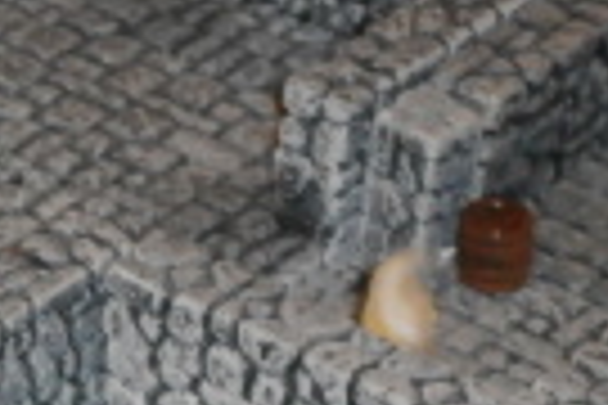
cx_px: -311
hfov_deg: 6.7
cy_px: 864
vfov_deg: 4.5
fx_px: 5083
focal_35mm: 301
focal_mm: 13
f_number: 4.4
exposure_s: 1/50
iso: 200
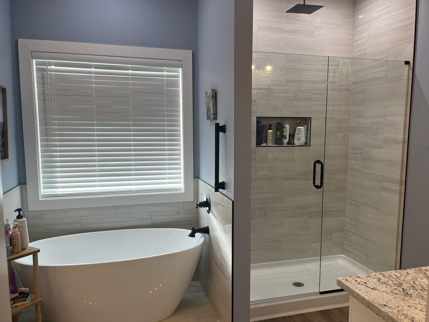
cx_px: 232
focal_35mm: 29
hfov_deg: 61.6
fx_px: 359
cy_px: 168
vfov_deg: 48.2
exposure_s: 1/162
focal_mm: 5.1
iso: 64
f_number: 1.6
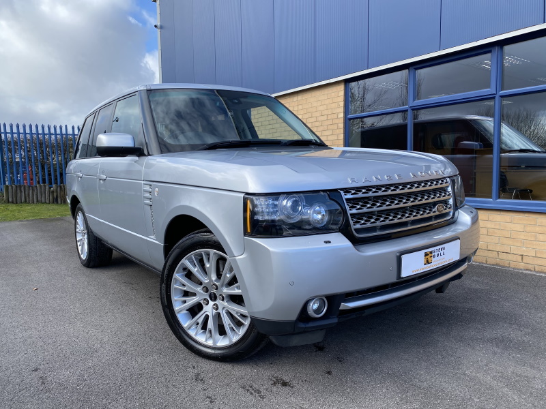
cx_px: 273
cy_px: 204
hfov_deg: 67.3
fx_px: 410
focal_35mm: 26
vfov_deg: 53.1
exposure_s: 1/927
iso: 32
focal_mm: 4.25
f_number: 1.8
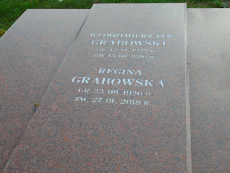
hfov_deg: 46.8
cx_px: 115
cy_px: 86
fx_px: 266
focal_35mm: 40
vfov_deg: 36.0
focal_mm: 7.1
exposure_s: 1/250
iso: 80
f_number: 3.9
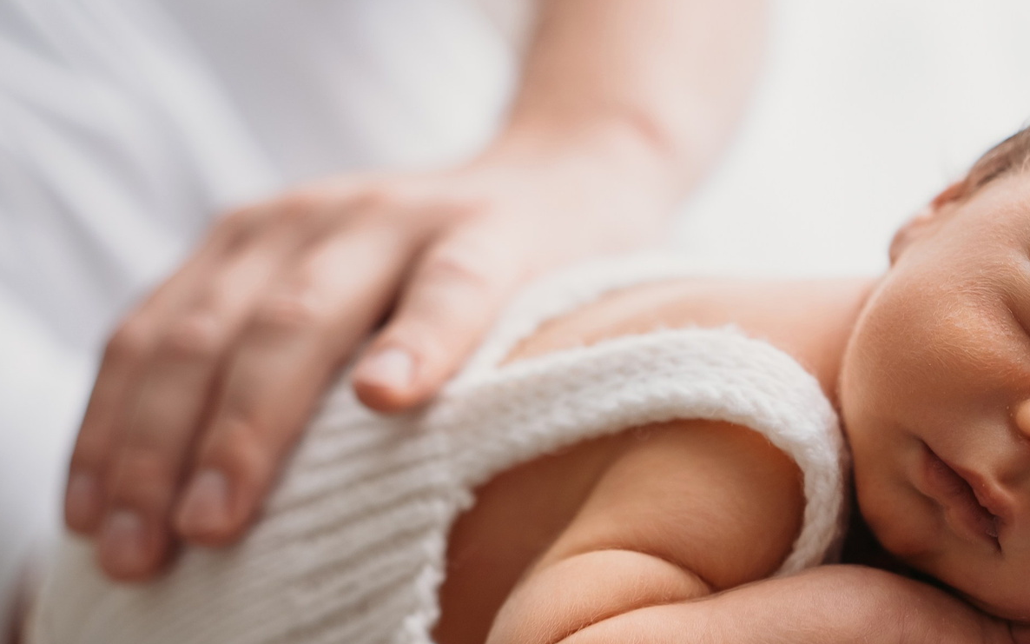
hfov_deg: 26.2
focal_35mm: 77
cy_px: 632
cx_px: 870
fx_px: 2161
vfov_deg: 16.6
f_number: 2
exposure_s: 1/100
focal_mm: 35
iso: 200
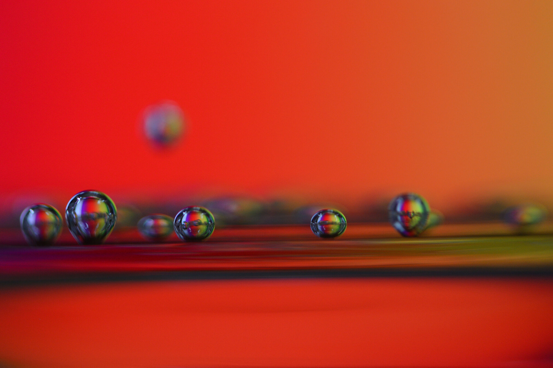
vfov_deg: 8.7
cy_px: 184
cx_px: 276
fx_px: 2417
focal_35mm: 158
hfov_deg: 13.1
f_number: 5
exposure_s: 1/80
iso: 400
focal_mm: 105
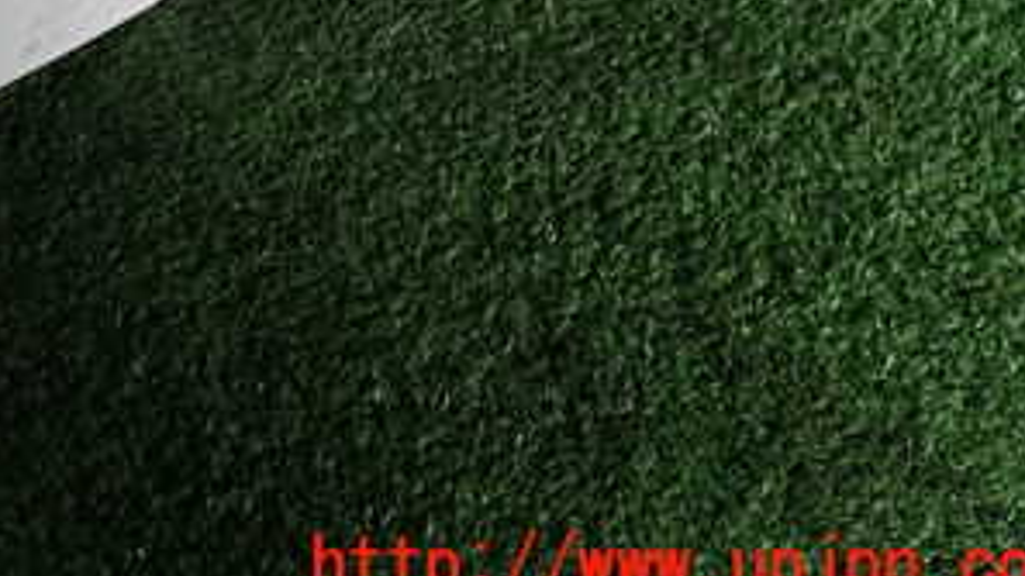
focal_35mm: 55
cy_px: -166
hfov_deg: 35.1
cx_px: 55
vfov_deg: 20.1
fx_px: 1495
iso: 100
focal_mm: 4.5
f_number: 2.8
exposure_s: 1/60
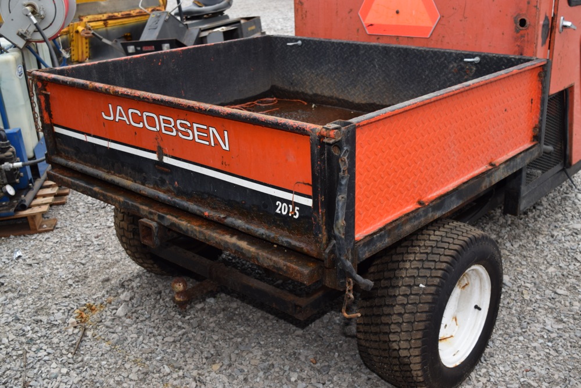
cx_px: 290
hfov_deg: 46.4
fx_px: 678
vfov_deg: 31.9
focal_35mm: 42
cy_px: 194
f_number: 5.6
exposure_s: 1/125
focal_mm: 28
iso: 140
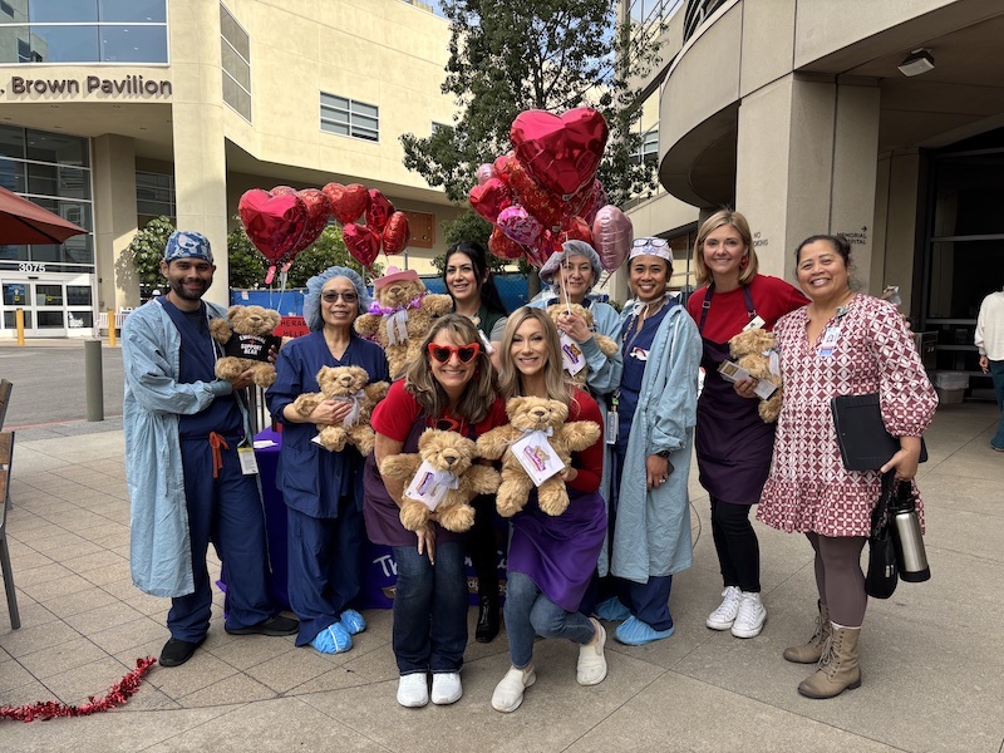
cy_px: 376
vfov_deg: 53.1
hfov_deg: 67.3
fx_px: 754
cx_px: 502
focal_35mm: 26
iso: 50
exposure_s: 1/670
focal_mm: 5.96
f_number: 1.6
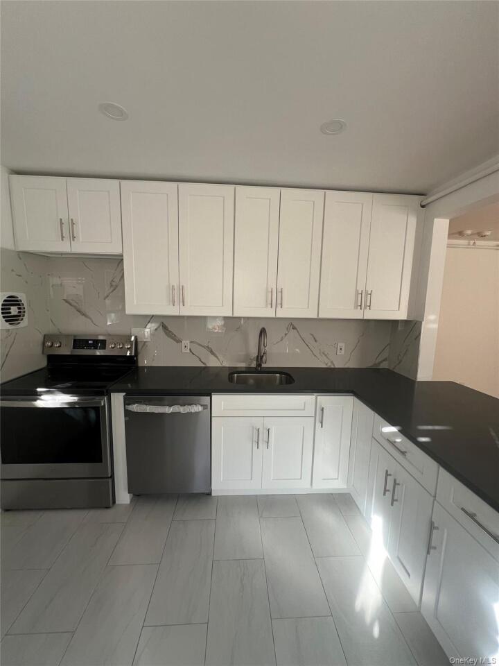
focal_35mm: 13
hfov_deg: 89.9
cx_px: 250
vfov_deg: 106.2
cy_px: 333
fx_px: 250
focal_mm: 1.57
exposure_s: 1/99
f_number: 1.8
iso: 50
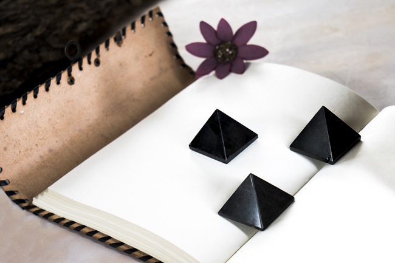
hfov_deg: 28.9
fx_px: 768
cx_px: 198
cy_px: 132
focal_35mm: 70
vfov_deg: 19.4
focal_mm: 70
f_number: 8
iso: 800
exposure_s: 1/160
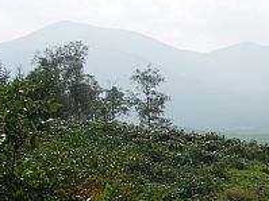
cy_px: 202
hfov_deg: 13.9
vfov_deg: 10.9
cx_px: 369
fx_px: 1048
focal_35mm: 135
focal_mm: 10.9
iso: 50
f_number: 7.1
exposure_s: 1/320
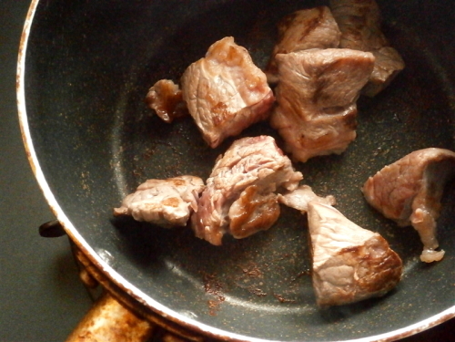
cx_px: 228
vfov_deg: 30.9
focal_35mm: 47
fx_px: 618
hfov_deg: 40.4
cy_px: 171
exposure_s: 1/13
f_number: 3.4
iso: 1600
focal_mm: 8.3
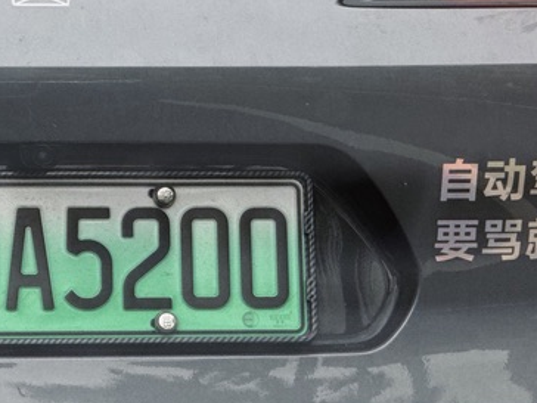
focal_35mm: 338
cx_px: 125
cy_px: -84
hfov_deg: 5.9
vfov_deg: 4.4
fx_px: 5243
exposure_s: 1/243
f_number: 2.8
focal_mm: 15.66
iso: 80
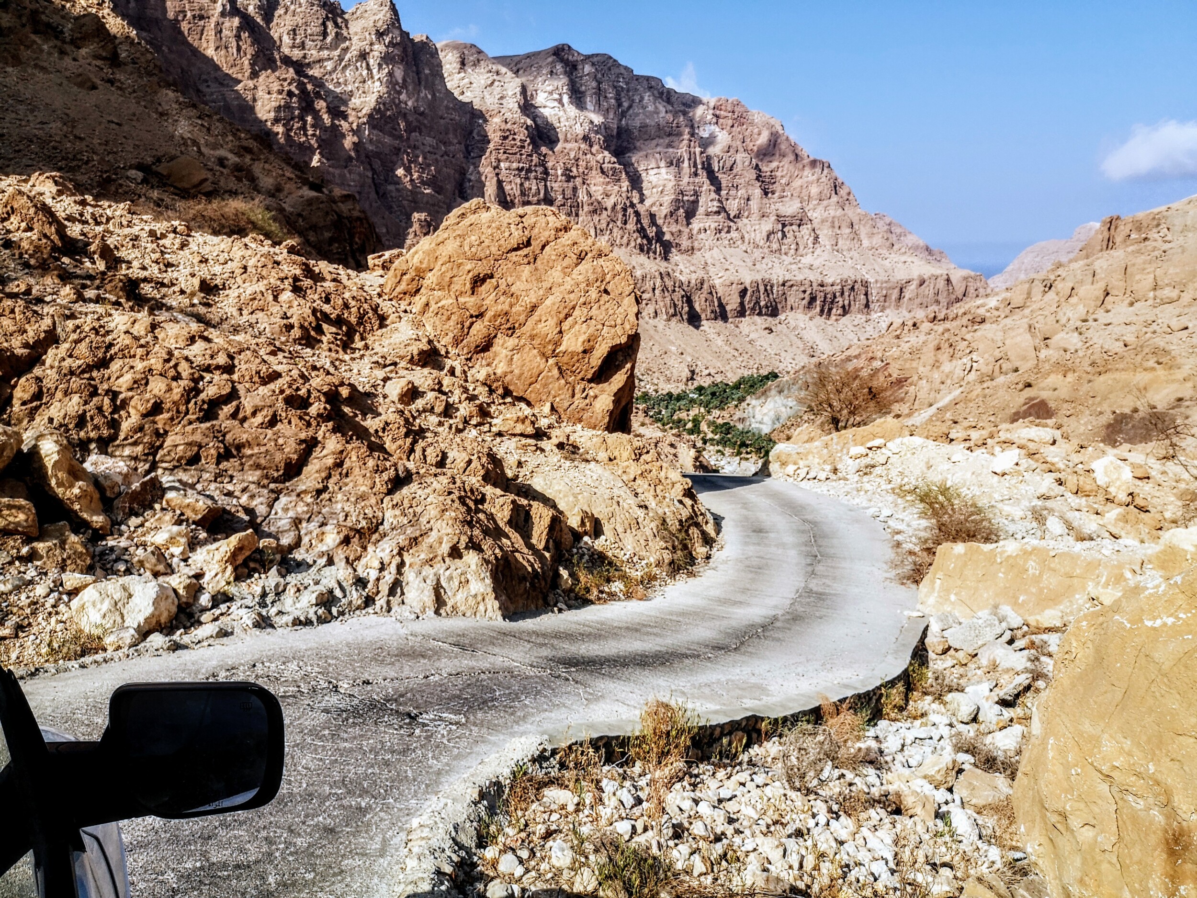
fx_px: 934
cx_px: 598
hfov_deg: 65.3
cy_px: 449
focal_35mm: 27
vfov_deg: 51.4
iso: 50
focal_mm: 3.95
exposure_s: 1/3597
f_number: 1.8
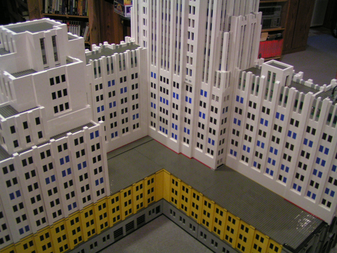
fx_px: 370
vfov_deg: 37.7
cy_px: 126
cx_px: 168
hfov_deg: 49.0
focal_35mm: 38
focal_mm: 5.8
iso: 200
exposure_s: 1/13
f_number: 2.8
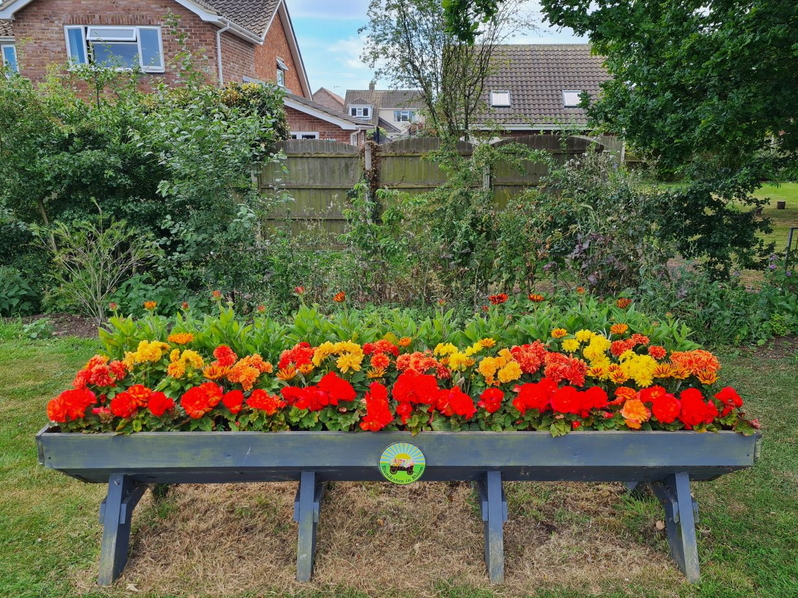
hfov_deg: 65.3
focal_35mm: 27
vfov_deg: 51.3
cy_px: 300
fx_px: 622
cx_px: 393
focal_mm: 5.4
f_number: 1.8
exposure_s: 1/982
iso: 50
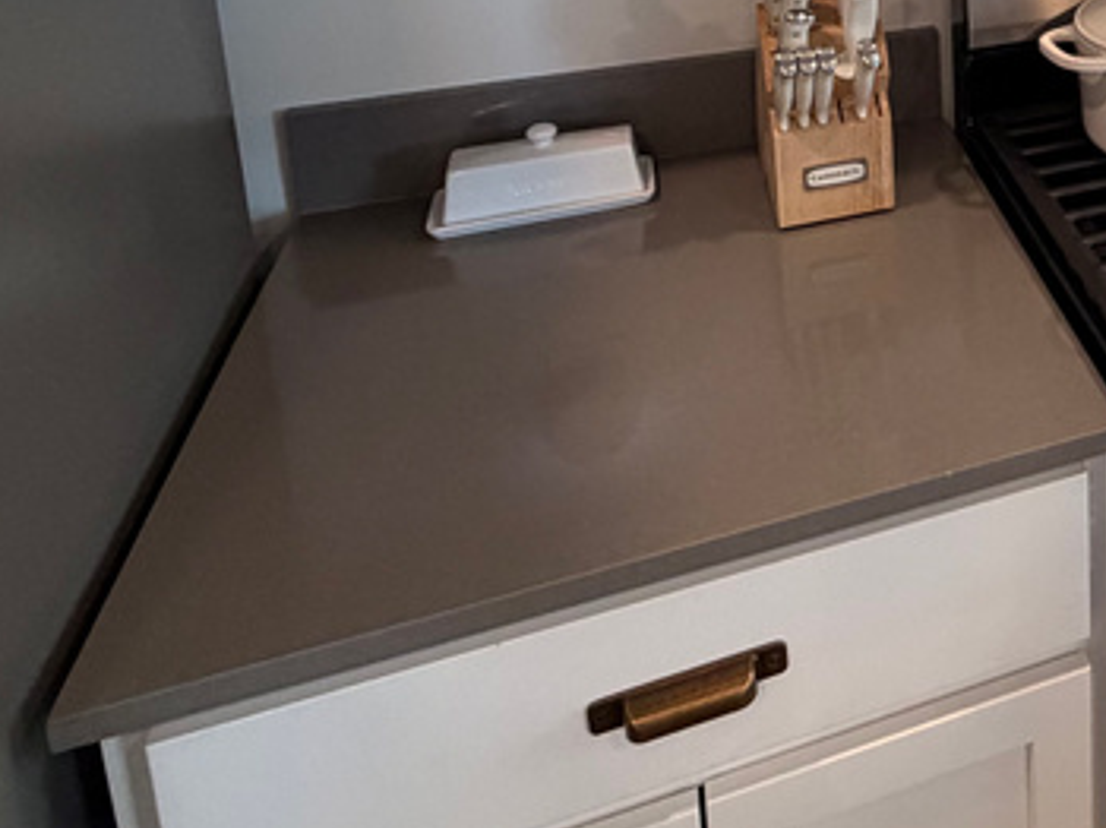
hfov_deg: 37.0
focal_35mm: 41
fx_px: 1309
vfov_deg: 30.4
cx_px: 1267
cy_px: -136
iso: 250
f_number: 2.2
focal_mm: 2.22
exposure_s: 1/120
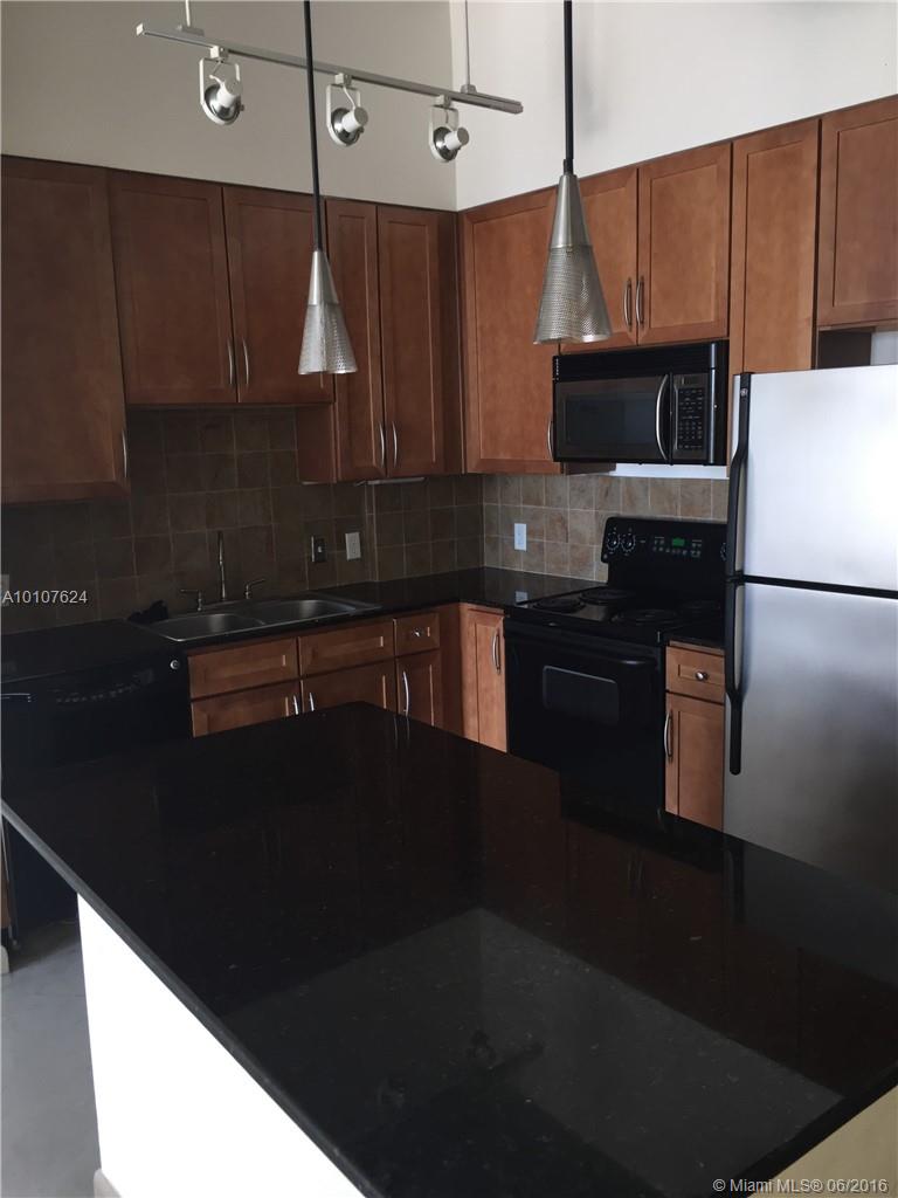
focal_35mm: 29
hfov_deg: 48.2
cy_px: 599
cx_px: 449
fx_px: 1003
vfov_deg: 61.7
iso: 80
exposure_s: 1/30
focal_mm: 4.15
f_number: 2.2
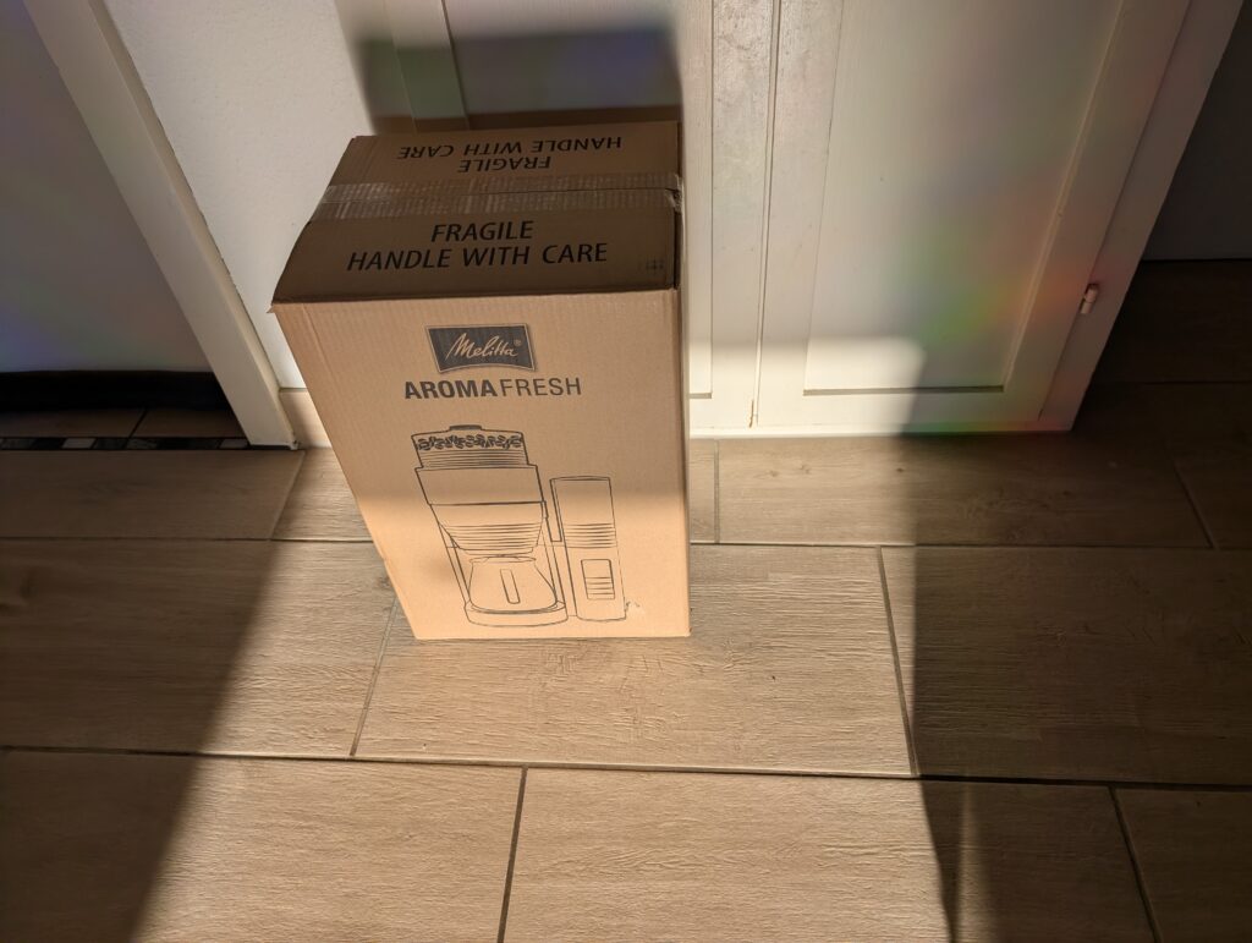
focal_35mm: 24
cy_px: 472
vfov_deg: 56.9
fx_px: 869
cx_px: 626
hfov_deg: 71.5
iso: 21
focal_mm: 6.9
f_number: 1.68
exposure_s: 1/1193
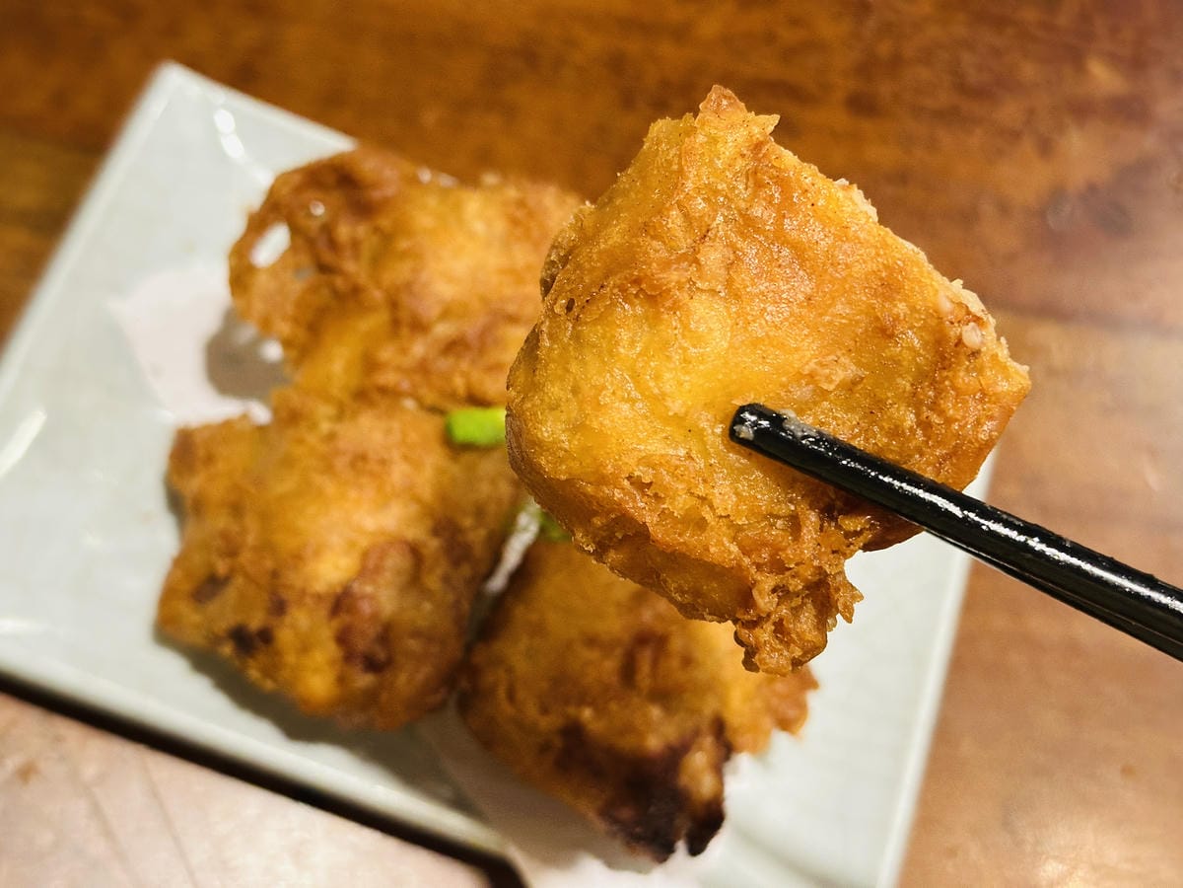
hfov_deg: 39.7
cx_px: 592
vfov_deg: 30.3
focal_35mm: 48
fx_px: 1640
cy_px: 444
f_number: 1.78
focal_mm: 6.86
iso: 320
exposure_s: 1/40
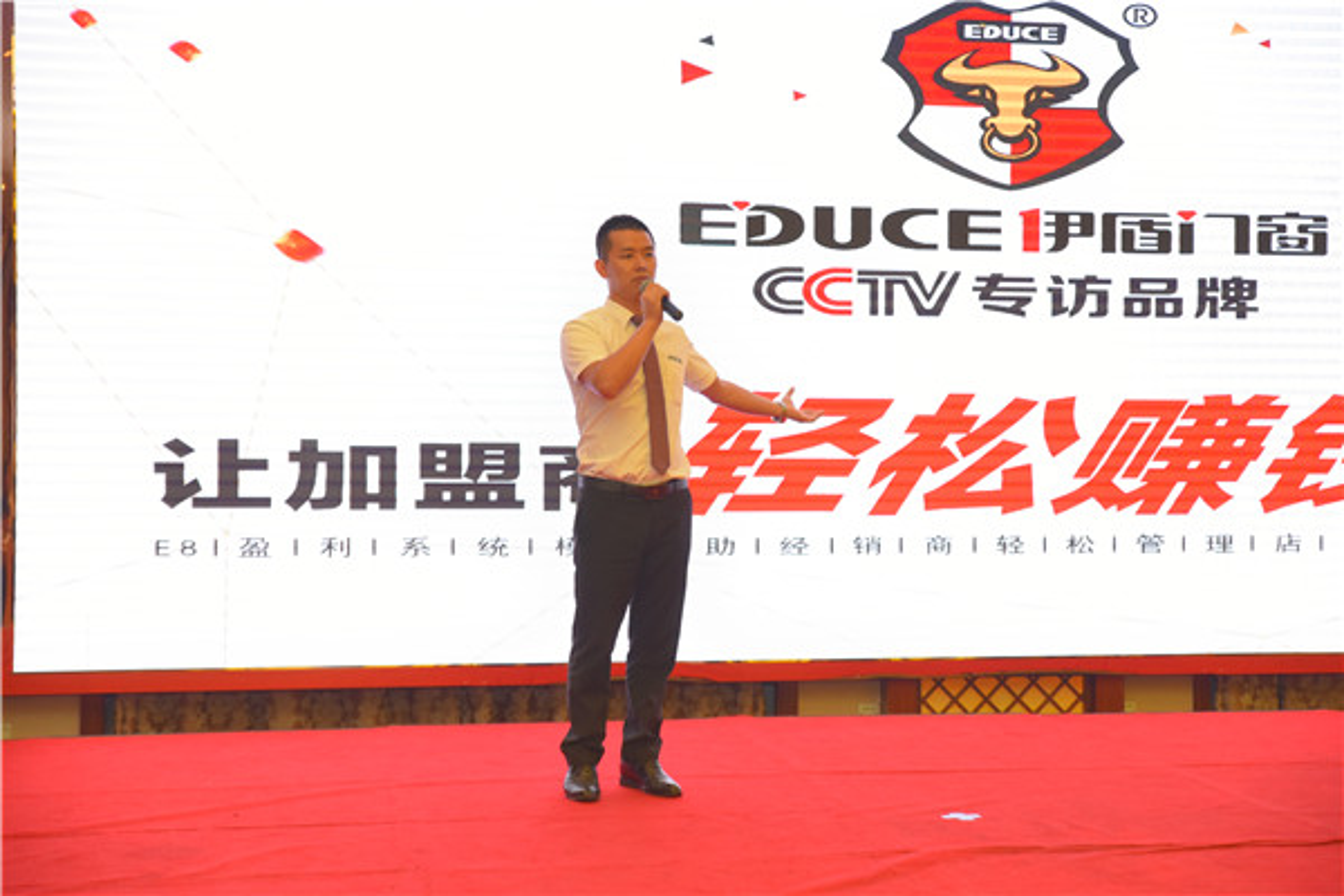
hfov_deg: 38.2
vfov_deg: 26.0
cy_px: 448
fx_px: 1941
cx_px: 672
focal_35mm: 52
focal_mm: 52
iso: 2000
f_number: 2.8
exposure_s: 1/200
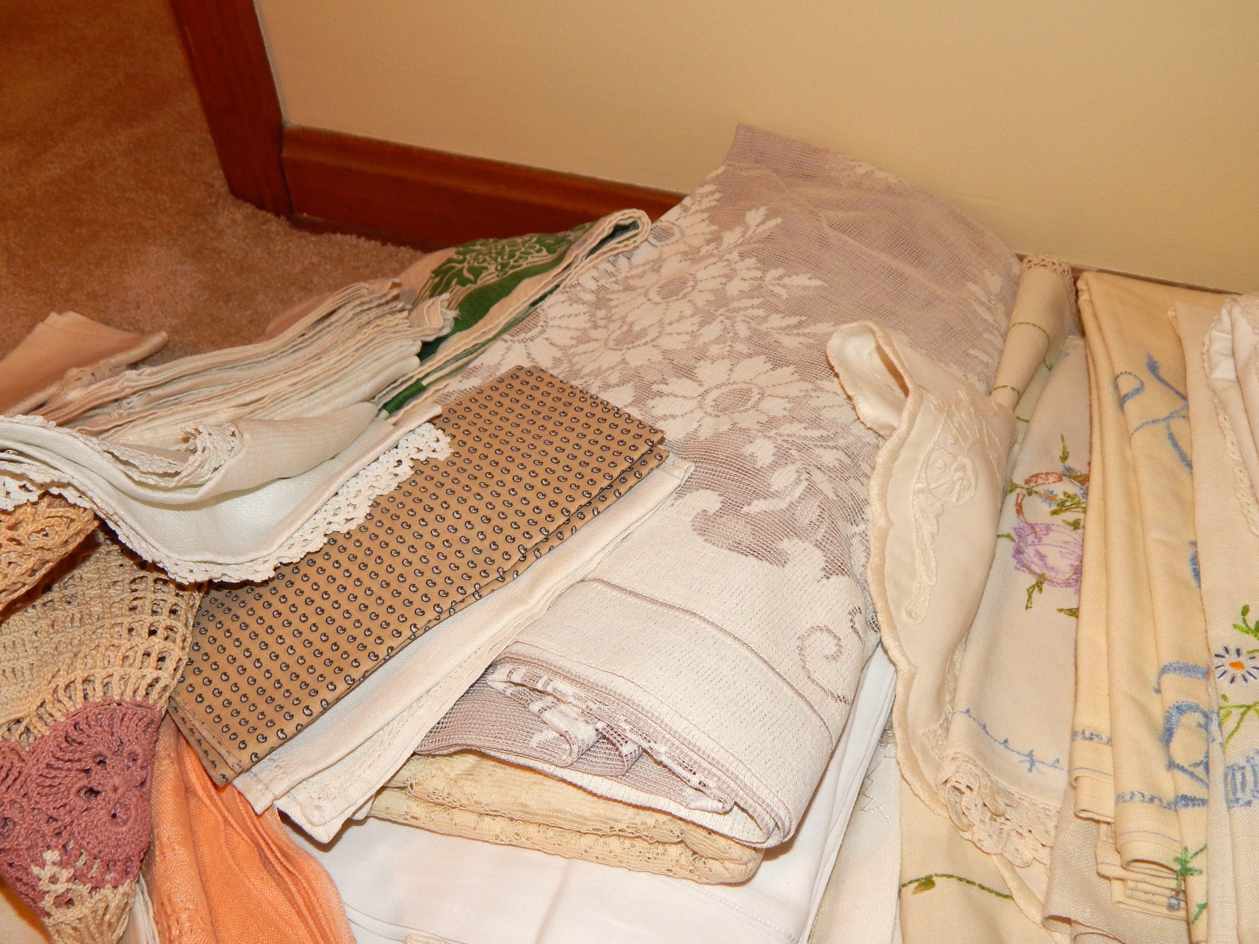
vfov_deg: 40.7
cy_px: 472
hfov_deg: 52.6
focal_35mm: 35
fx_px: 1273
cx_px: 630
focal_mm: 6.1
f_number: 3.3
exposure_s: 1/30
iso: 200
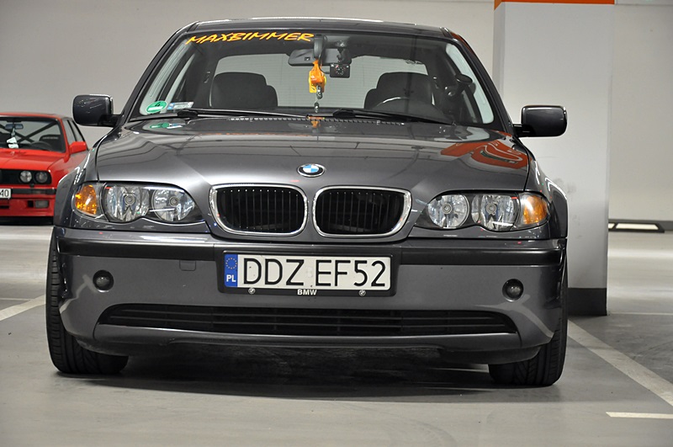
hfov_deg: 19.5
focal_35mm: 105
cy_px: 224
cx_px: 336
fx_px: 1960
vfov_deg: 13.0
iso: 1600
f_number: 5.3
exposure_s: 1/13
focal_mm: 70
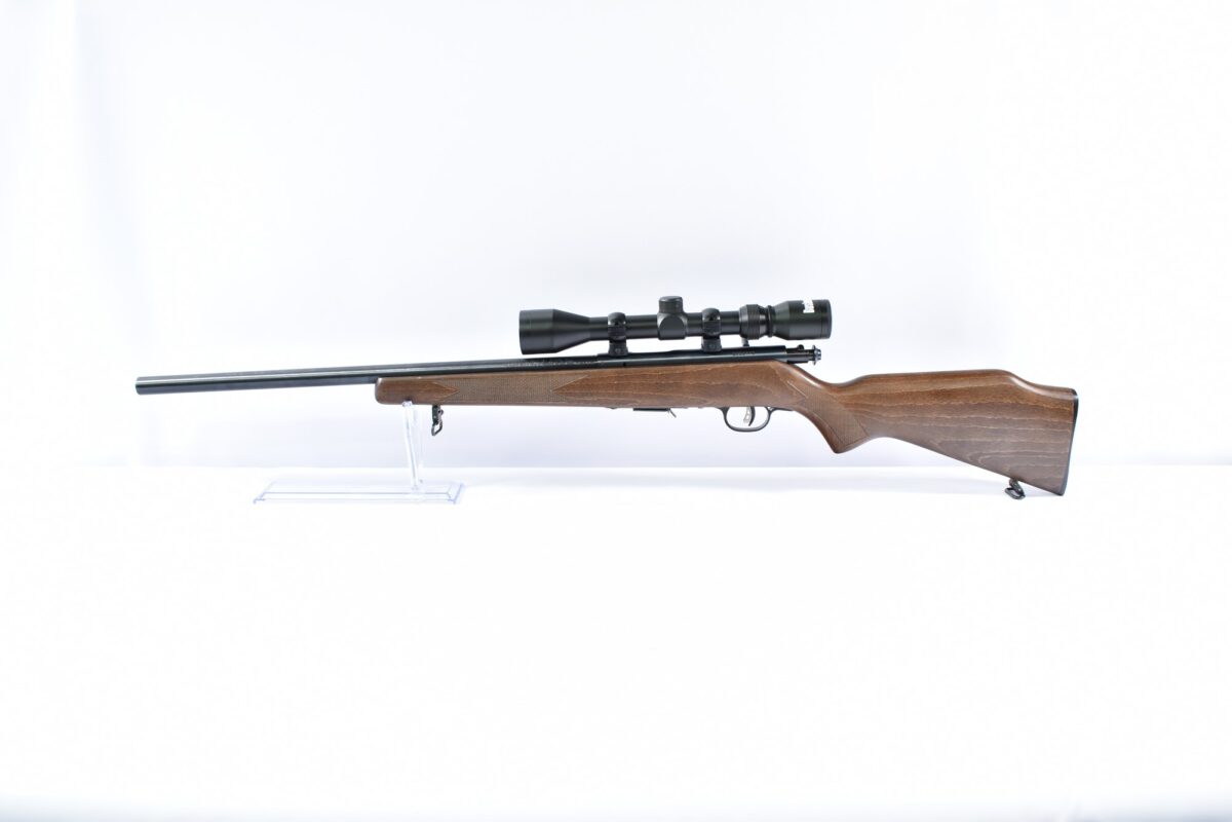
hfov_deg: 61.9
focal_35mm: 30
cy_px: 411
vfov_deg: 43.6
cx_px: 616
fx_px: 1027
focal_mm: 20
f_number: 5
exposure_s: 1/20
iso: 640
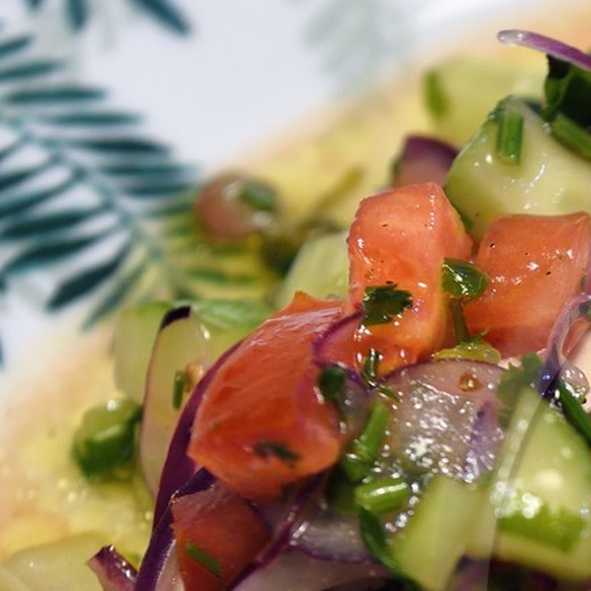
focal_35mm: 181
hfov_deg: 9.3
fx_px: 3496
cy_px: 634
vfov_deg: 9.6
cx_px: 984
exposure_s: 1/50
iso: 800
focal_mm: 58
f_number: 5.6
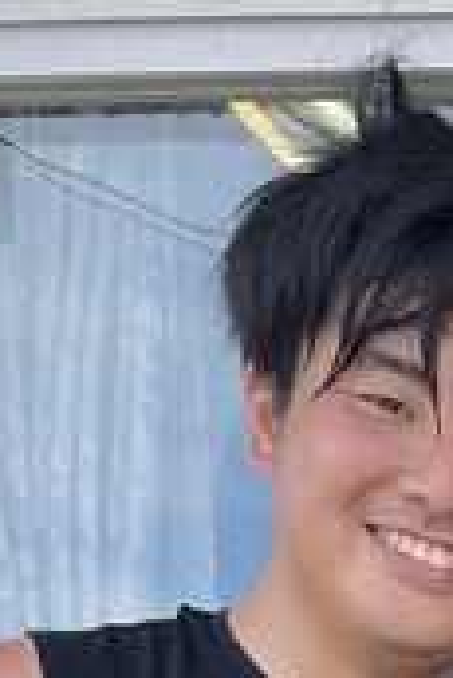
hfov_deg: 9.3
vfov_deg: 12.3
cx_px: 1028
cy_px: 1612
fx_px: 2524
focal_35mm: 134
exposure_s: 1/947
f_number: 1.6
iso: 32
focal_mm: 4.2
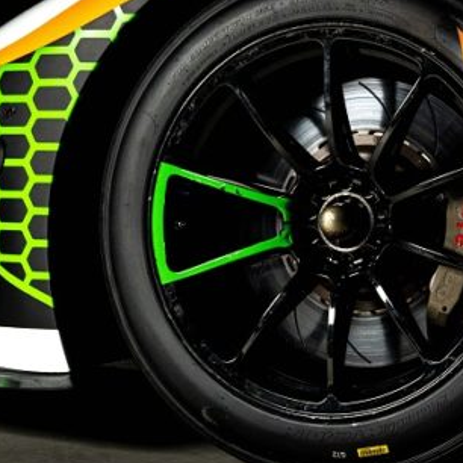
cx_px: 516
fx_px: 1937
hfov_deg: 13.3
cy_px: 226
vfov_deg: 13.6
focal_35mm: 128
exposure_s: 1/250
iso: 1000
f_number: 2.8
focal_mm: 45
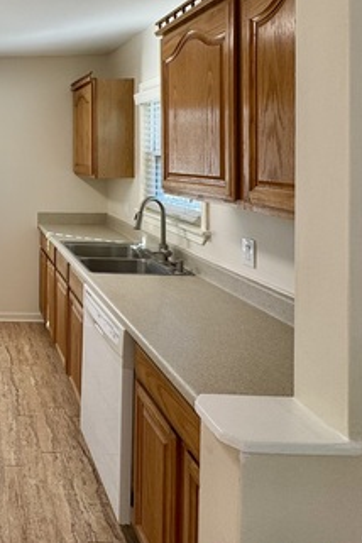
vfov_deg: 61.4
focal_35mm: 29
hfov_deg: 37.1
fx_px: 437
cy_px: 162
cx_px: -44
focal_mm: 2.22
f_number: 2.2
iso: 64
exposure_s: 1/120
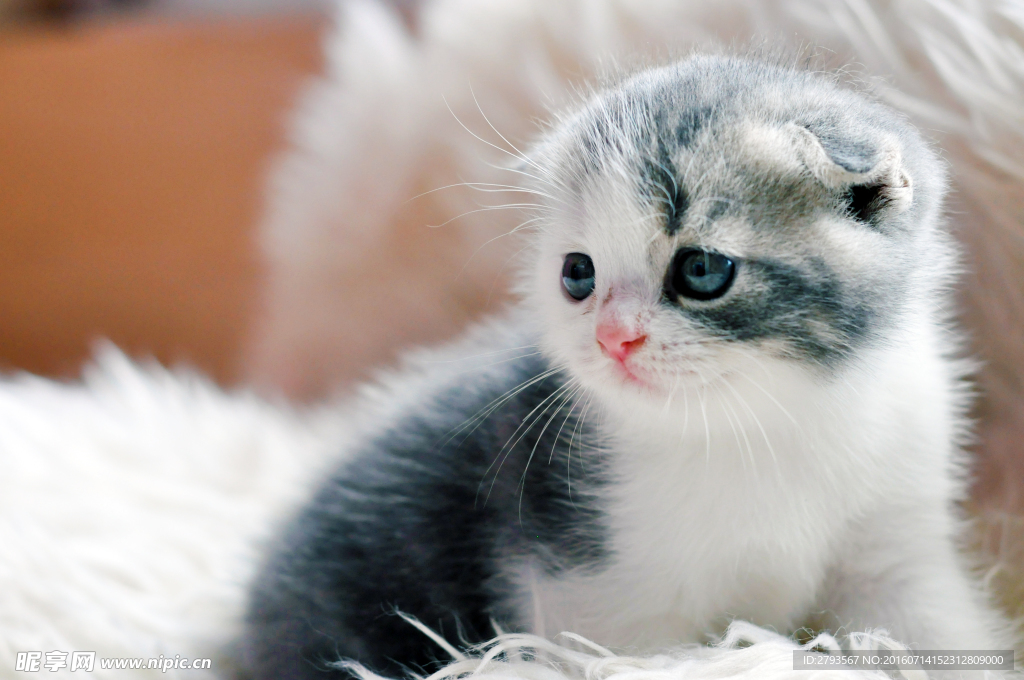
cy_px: 340
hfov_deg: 27.0
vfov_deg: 18.1
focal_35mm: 75
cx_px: 512
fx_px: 2131
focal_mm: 50
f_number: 3.5
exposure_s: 1/1000
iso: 800
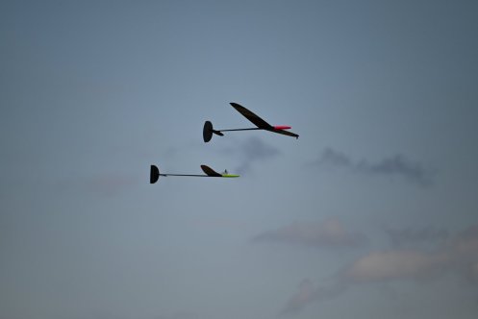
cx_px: 239
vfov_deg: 3.4
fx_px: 5314
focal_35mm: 400
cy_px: 160
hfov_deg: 5.2
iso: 640
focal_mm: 400
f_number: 6.3
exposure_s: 1/4000
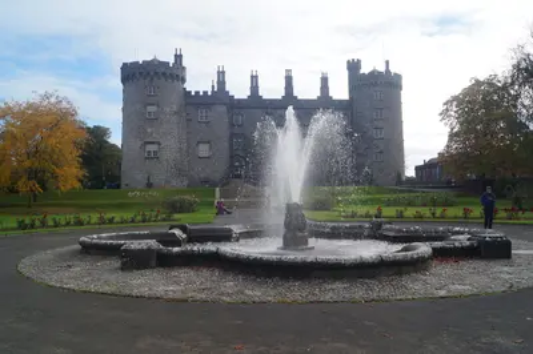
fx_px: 444
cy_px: 177
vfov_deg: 43.5
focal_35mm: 30
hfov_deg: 62.0
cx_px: 266
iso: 100
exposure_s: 1/125
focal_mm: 20
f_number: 9
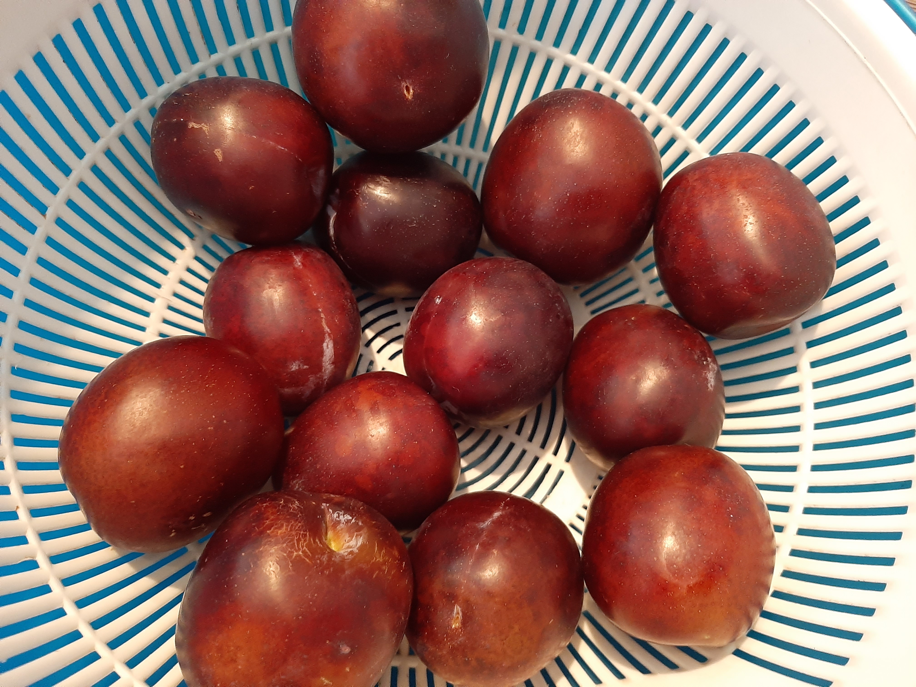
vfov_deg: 53.1
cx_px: 458
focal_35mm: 26
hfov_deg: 67.3
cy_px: 344
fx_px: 688
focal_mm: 3.93
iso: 320
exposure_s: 1/25
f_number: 1.7
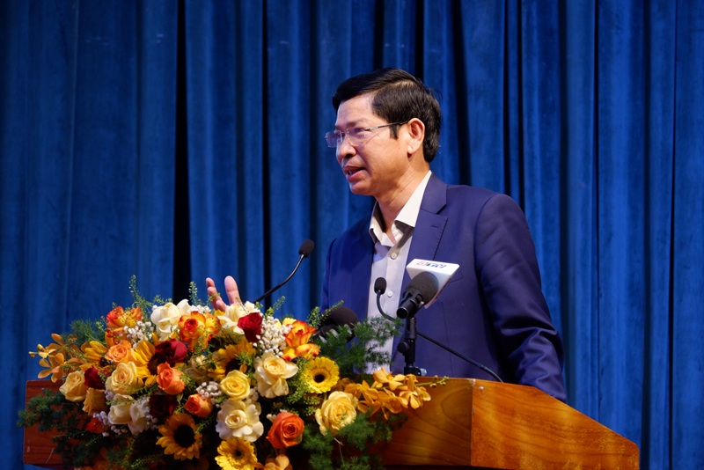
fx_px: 5634
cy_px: 235
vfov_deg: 4.8
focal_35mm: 288
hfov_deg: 7.2
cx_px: 352
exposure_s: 1/125
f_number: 6.4
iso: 1600
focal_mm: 192.9
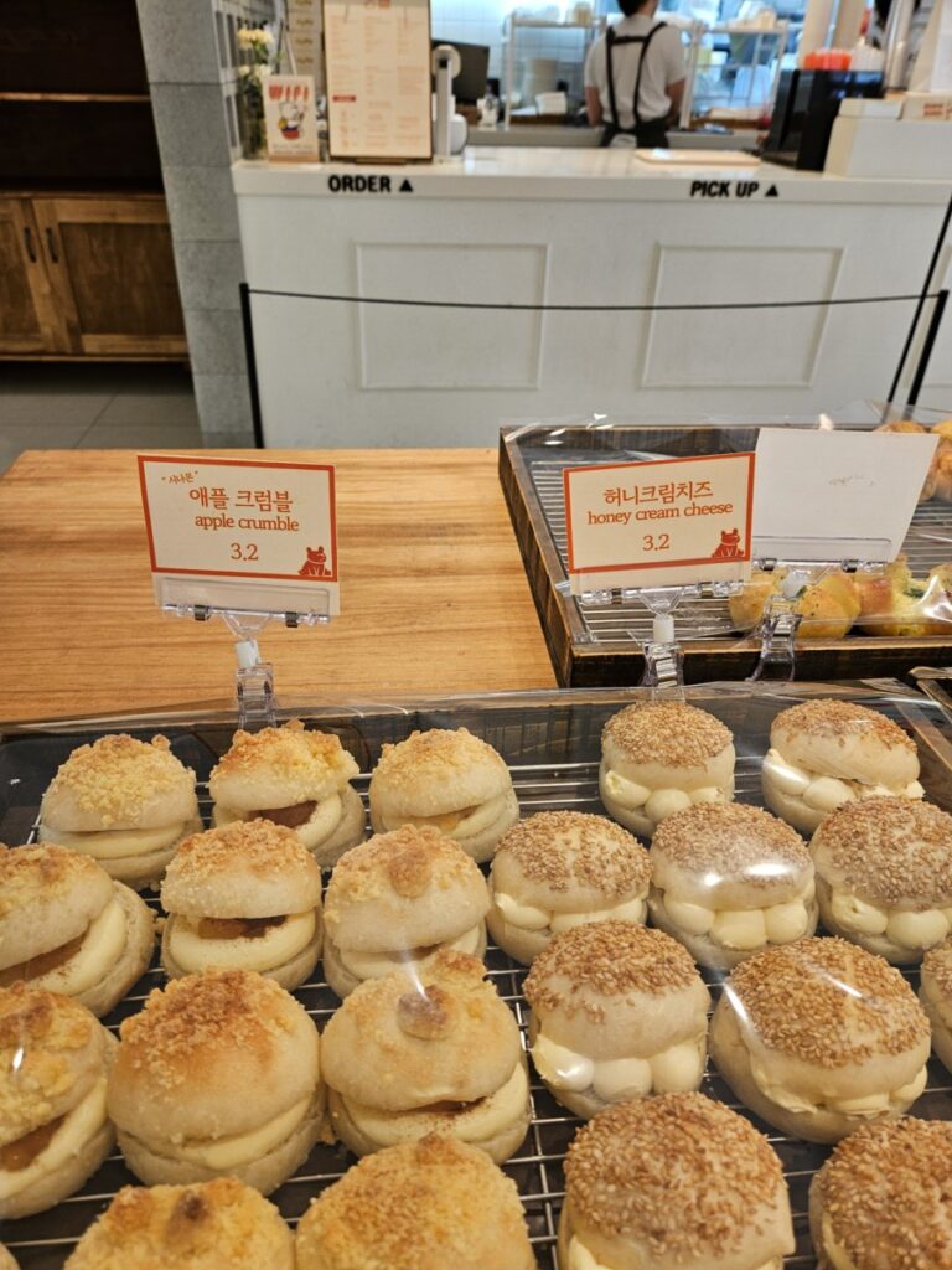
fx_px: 843
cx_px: 476
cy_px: 635
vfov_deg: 73.9
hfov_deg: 58.9
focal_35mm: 23
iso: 125
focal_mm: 5.4
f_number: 1.8
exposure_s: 1/120
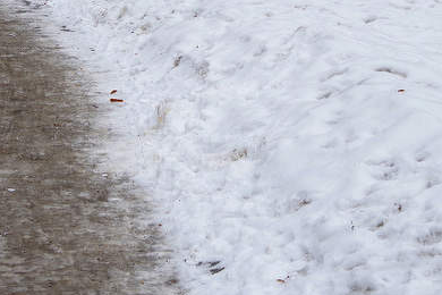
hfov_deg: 16.7
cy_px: -180
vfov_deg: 10.7
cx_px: 148
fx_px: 1498
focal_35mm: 122
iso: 100
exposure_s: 1/60
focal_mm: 34
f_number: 8
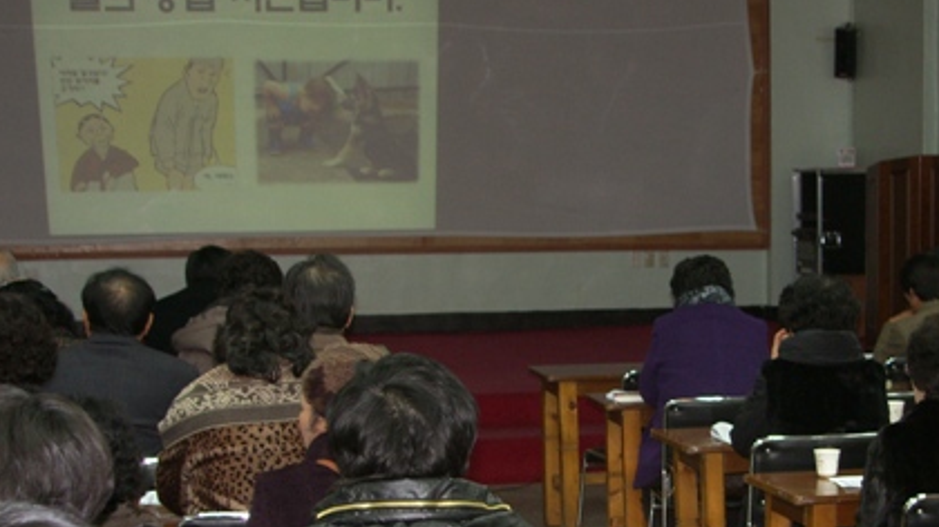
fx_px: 2066
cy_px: 451
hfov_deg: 25.4
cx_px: 664
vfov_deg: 14.4
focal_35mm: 83
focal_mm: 12.9
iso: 100
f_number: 2.5
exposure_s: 1/50
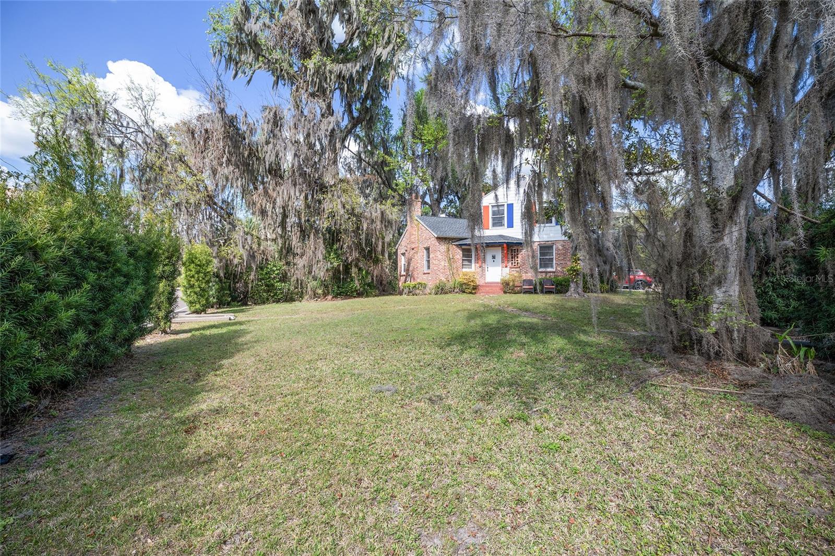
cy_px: 278
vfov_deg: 81.2
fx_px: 325
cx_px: 418
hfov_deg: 104.3
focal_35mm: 14
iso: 400
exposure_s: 1/640
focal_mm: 14
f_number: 7.1
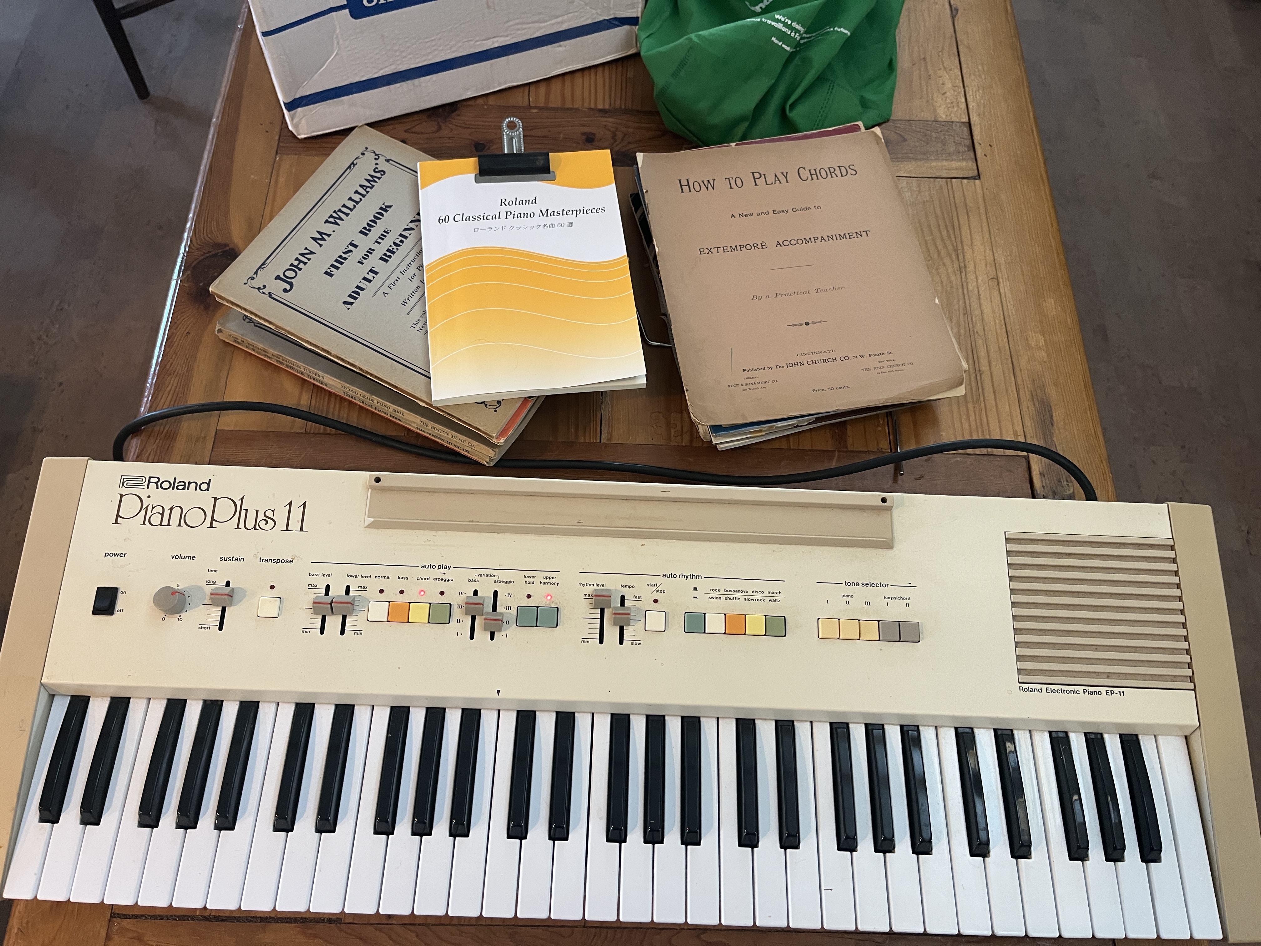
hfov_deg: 67.3
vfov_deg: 53.1
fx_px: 947
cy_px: 473
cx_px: 630
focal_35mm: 26
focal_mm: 5.1
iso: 160
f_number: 1.6
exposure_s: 1/60
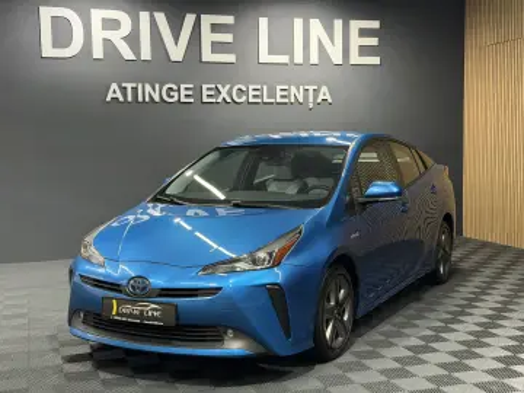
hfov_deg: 39.7
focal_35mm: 48
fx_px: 727
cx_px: 262
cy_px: 196
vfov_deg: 30.3
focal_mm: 6.76
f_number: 1.78
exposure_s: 1/100
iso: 200
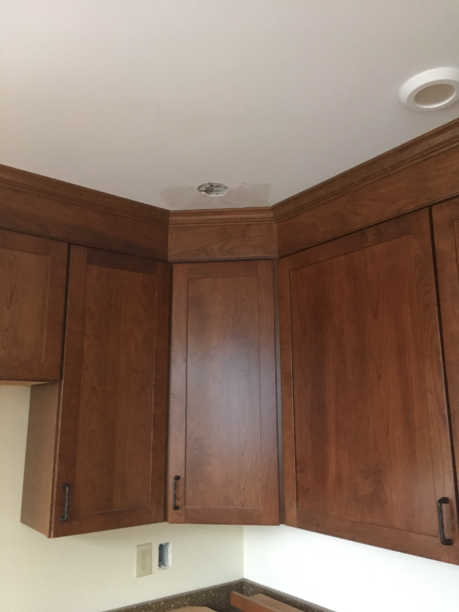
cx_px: 230
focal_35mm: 29
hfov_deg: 48.2
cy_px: 306
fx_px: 513
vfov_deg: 61.7
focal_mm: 4.15
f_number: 2.2
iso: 125
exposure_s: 1/30
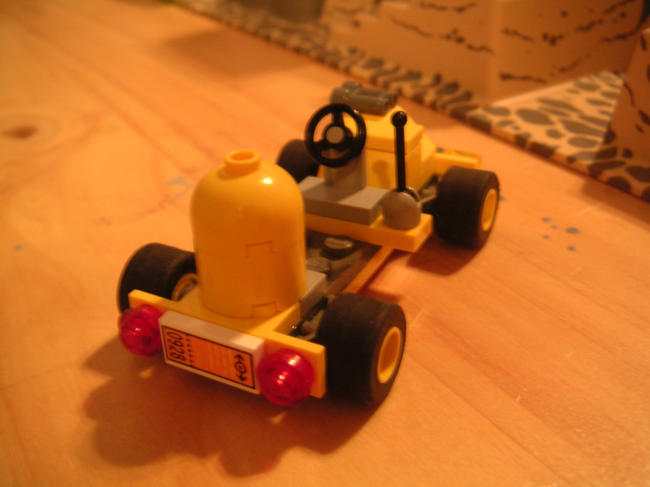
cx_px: 325
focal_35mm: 38
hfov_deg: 49.0
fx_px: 714
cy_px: 244
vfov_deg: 37.7
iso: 100
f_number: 2.8
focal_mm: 6
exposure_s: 1
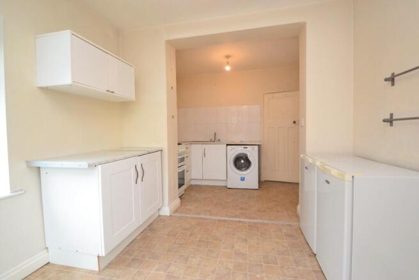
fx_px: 175
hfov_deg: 100.4
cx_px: 210
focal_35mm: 15
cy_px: 140
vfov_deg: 77.4
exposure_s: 1/60
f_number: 6.3
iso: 800
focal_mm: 10
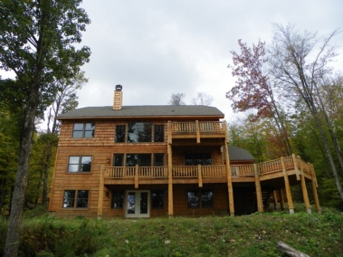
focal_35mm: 26
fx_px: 258
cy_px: 128
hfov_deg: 67.3
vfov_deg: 53.0
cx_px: 172
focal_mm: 4.6
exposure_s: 1/160
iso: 64
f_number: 3.5
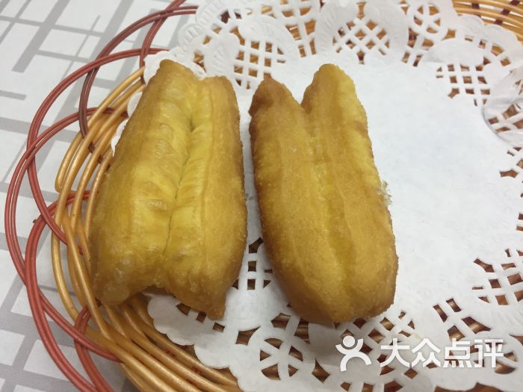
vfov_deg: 48.2
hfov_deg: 61.7
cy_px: 196
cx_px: 262
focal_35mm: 29
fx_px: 438
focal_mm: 4.15
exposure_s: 1/33
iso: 100
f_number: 2.2
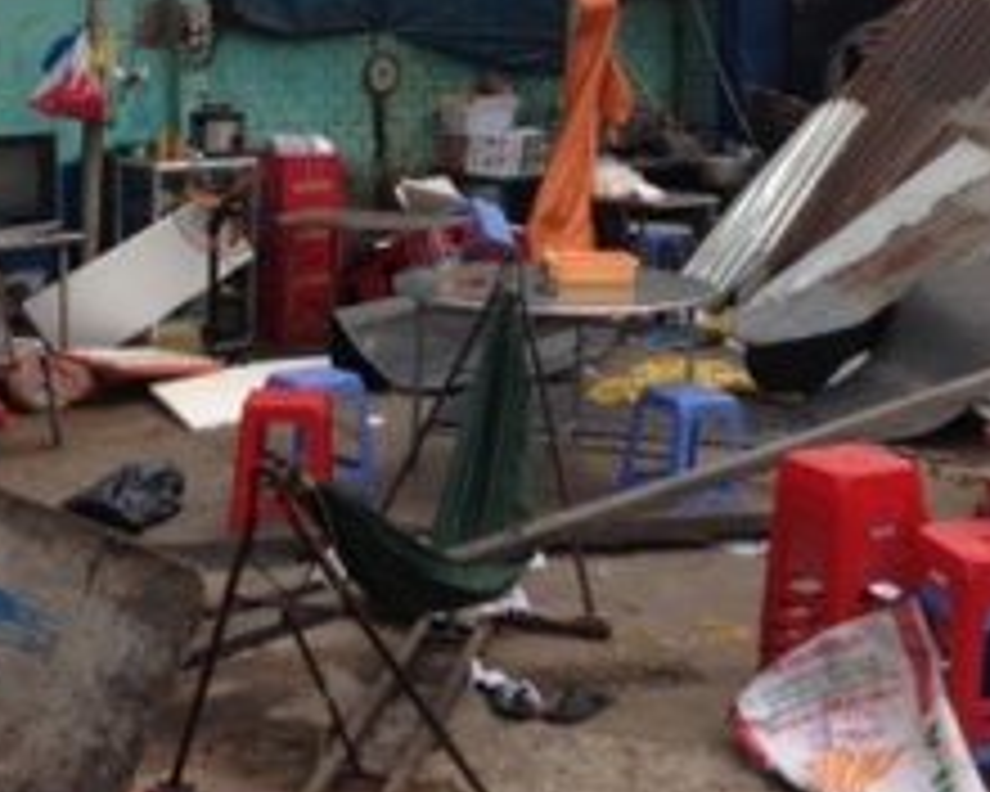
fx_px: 1846
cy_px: 126
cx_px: 536
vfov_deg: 23.7
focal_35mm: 63
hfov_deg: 30.0
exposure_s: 1/1106
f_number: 2.4
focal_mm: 4.13
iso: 50
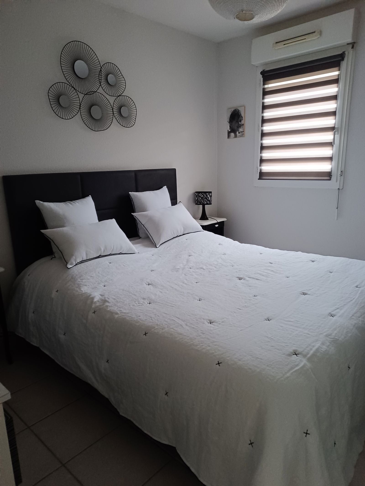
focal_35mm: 25
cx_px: 182
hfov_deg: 54.9
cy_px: 243
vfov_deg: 69.4
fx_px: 351
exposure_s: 1/20
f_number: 1.8
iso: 800
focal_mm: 4.6
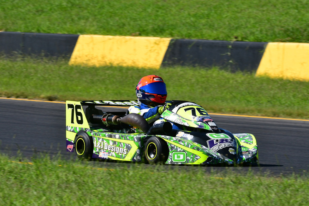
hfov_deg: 4.7
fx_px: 3735
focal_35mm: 435
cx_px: 154
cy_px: 103
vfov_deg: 3.2
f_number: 13
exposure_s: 1/640
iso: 500
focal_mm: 290
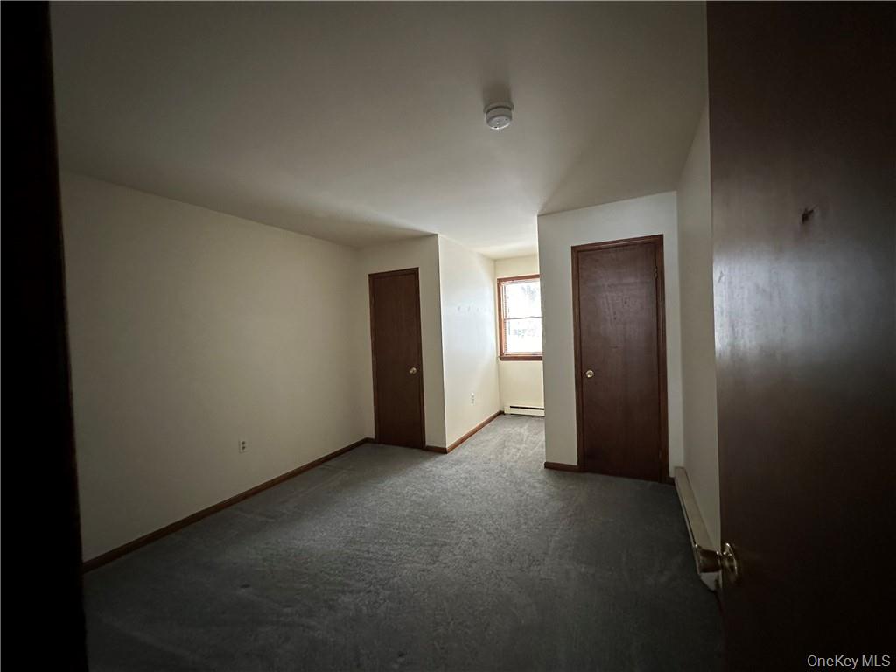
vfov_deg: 85.7
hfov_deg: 102.1
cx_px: 448
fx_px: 362
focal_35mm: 14
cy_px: 336
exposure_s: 1/60
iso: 800
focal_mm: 2.22
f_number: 2.2
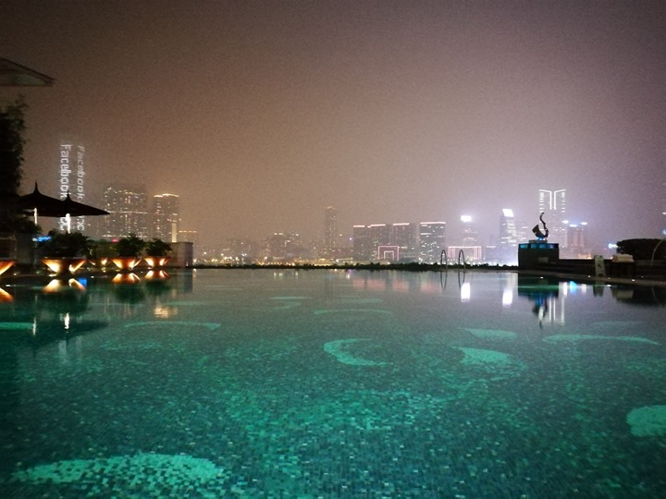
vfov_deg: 46.8
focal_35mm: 30
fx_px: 577
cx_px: 333
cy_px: 250
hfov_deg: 60.0
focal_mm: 4.5
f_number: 2.2
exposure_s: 1/17.1
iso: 3200
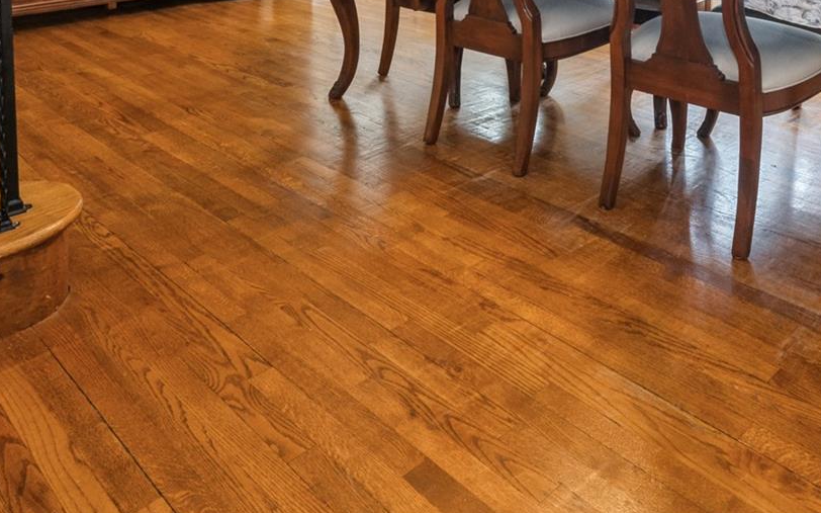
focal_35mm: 36
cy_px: -162
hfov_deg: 53.8
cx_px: 479
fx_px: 805
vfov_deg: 28.6
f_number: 11
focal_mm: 14
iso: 400
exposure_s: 1/8
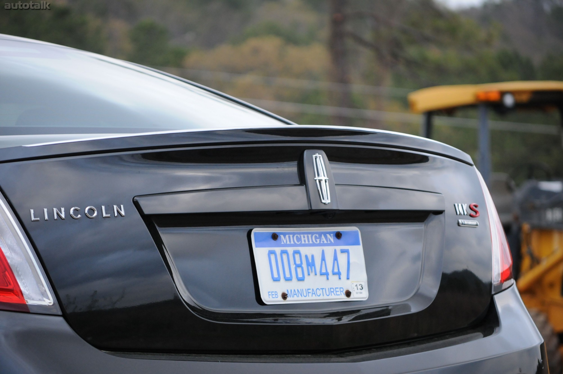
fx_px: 2156
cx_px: 282
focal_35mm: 138
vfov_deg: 9.9
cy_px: 187
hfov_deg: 14.9
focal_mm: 92
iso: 1000
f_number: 4.5
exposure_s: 1/125
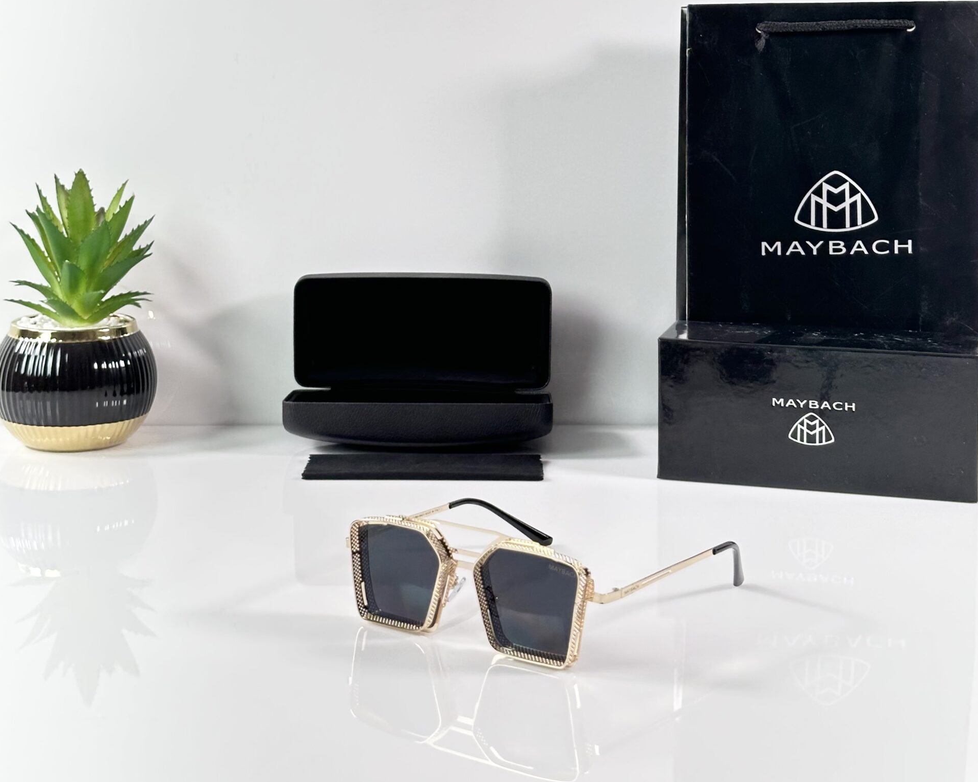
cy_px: 194
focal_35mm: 63
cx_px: 492
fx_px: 1823
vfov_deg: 24.0
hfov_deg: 30.0
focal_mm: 6.86
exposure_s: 1/50
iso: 50
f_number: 1.78
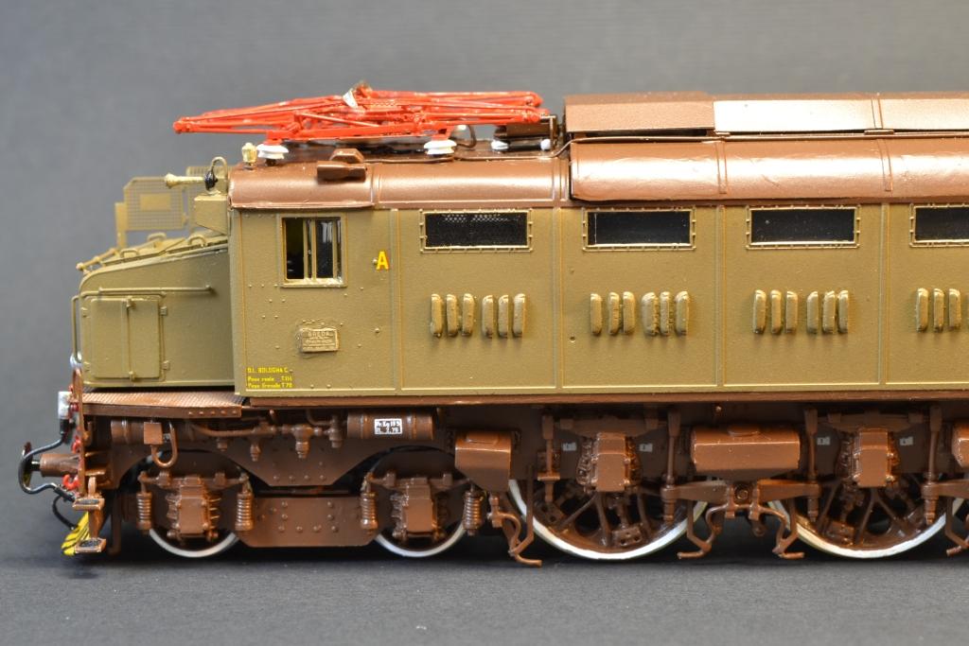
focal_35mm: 82
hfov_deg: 24.6
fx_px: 2221
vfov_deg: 16.6
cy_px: 323
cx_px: 484
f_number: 16
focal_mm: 55
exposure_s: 1/10
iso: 400
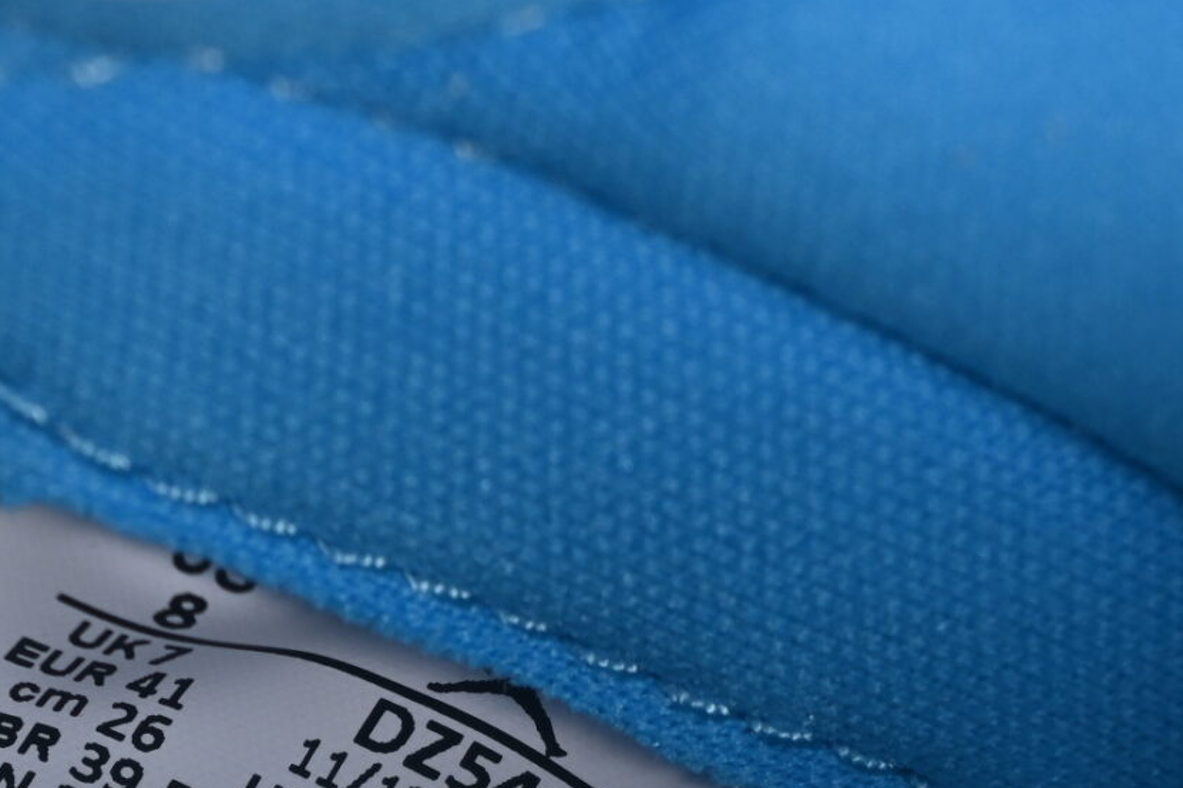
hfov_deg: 8.9
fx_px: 7590
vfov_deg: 5.9
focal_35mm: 231
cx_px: 406
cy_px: 1099
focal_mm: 50
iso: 160
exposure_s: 1/80
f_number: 7.1
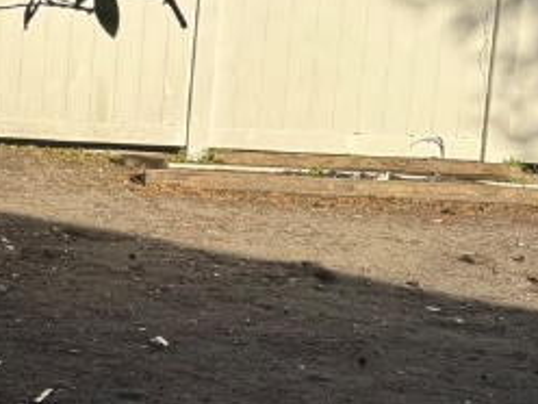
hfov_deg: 17.1
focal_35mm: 99
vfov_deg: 14.9
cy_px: 128
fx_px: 1539
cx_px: -358
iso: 80
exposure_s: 1/4673
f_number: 1.78
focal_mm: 6.76
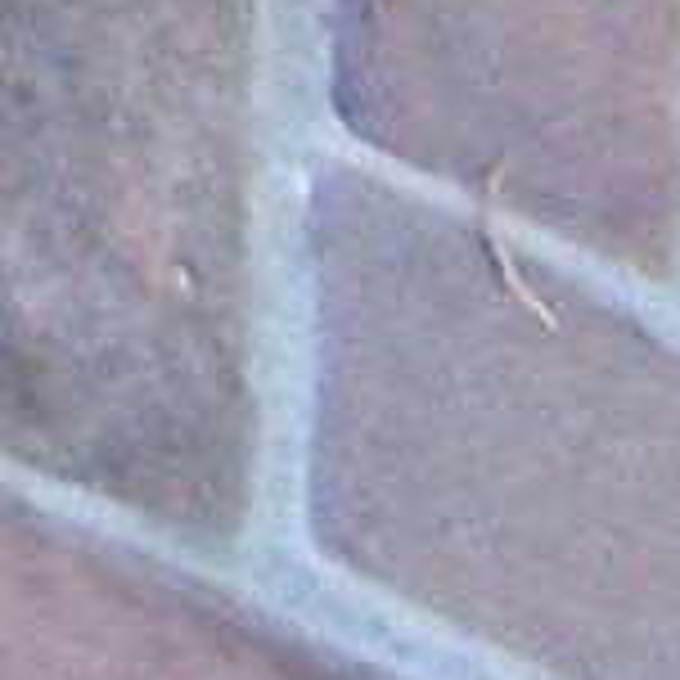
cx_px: -2306
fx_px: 5423
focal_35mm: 244
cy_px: -2004
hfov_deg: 5.8
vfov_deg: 6.1
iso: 80
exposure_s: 1/40
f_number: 3.2
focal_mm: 4.6
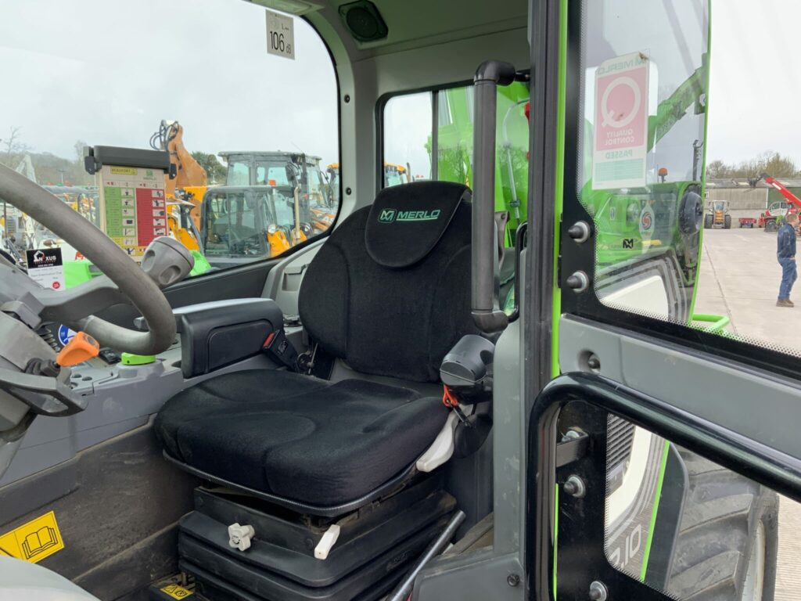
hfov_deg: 61.7
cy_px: 300
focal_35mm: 29
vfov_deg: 48.2
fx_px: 671
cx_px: 400
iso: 16
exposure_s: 1/181
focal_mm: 3
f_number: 1.8
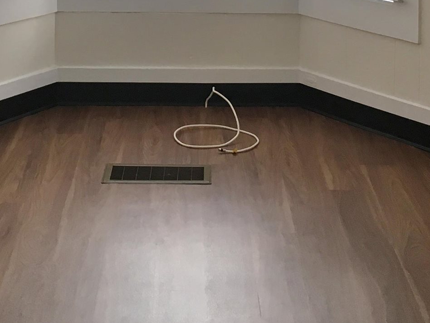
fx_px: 1168
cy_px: -143
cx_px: 181
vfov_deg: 14.8
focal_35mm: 94
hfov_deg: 20.8
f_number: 2.2
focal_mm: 4.15
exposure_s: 1/30
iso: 50
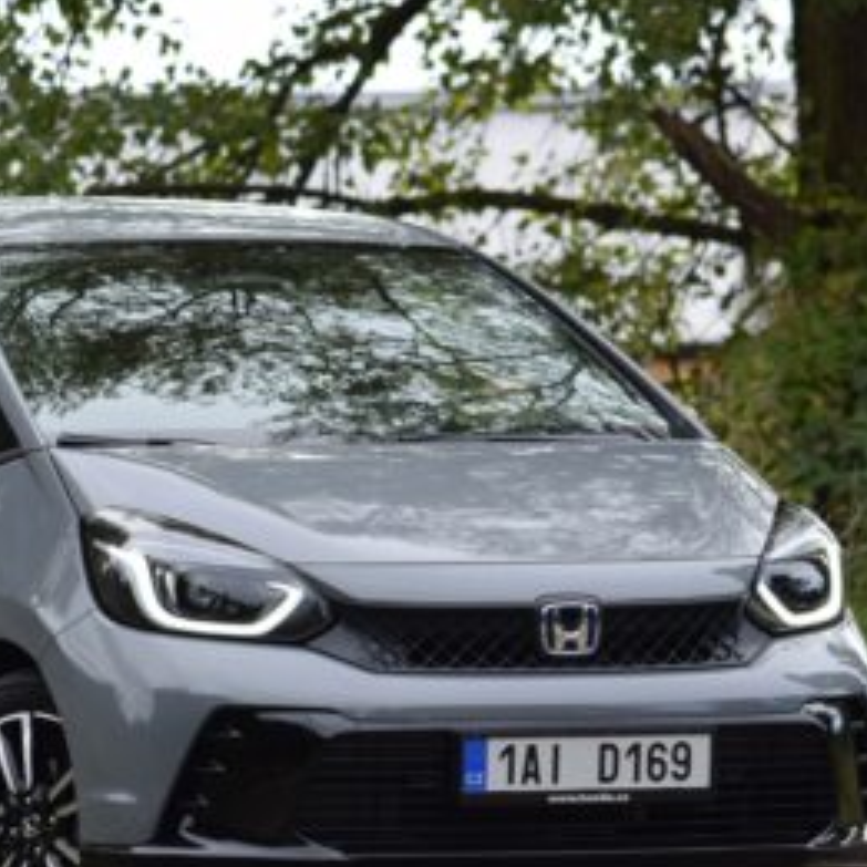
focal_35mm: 441
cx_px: 196
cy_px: 576
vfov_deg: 4.0
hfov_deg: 4.0
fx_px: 12493
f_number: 5.6
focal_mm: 165
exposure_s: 1/500
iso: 250
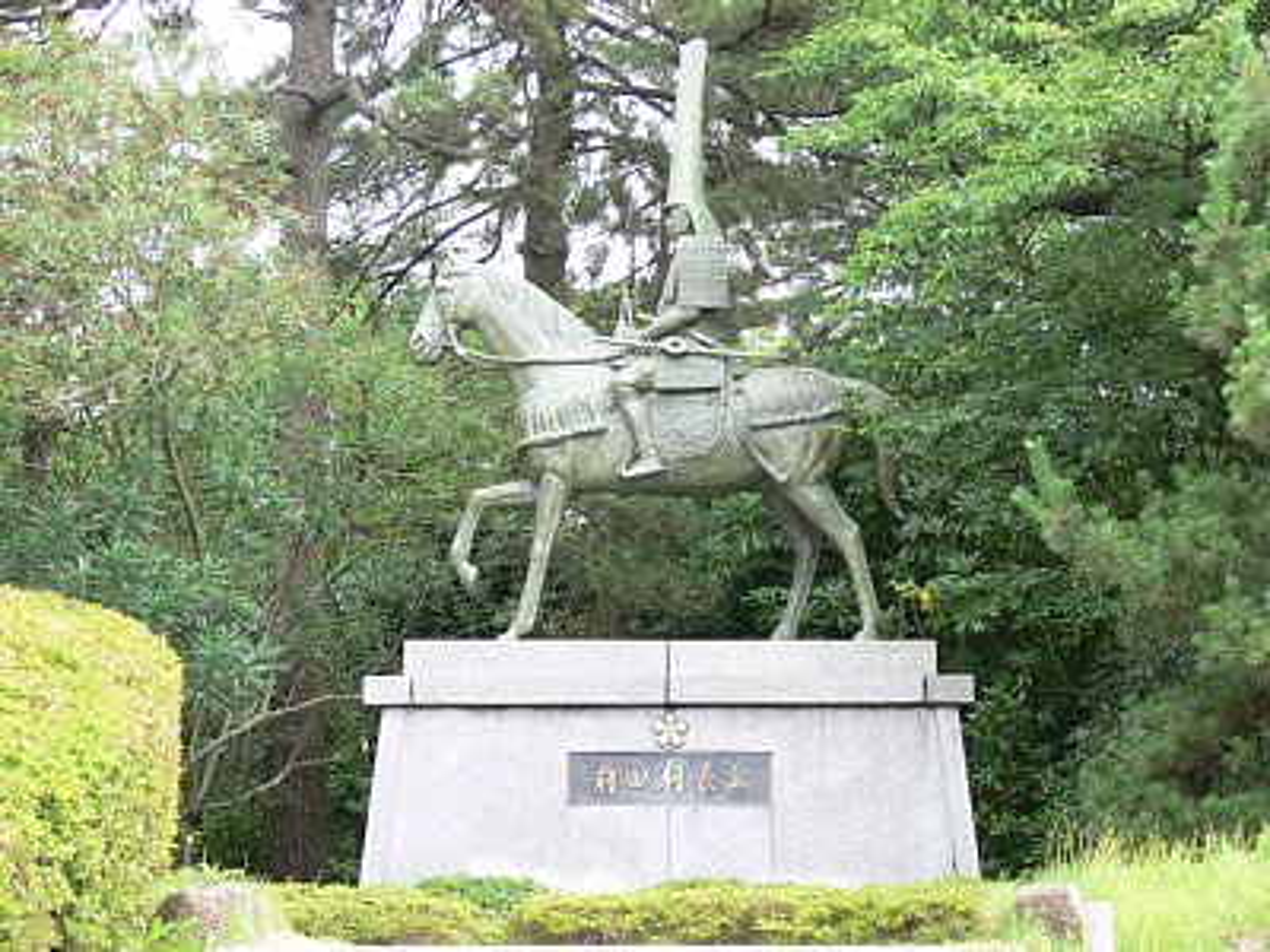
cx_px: 635
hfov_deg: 21.5
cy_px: 476
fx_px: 3339
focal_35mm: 91
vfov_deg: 16.2
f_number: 4
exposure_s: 1/100
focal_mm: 19.3
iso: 80
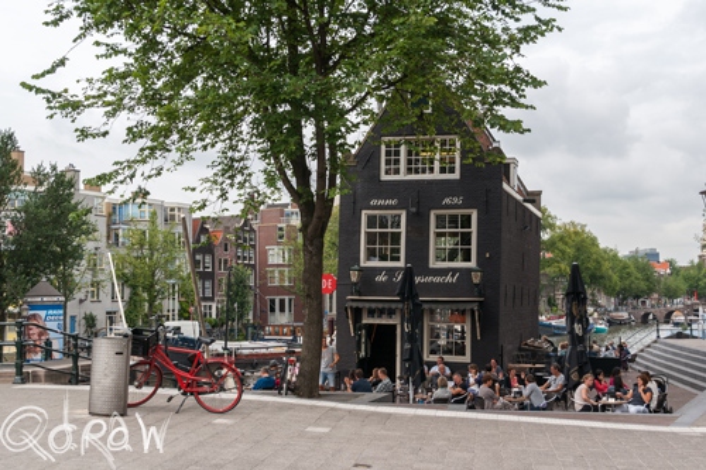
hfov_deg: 46.4
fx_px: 823
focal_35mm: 42
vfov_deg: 31.9
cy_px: 235
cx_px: 353
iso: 100
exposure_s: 1/125
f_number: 7.1
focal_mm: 28
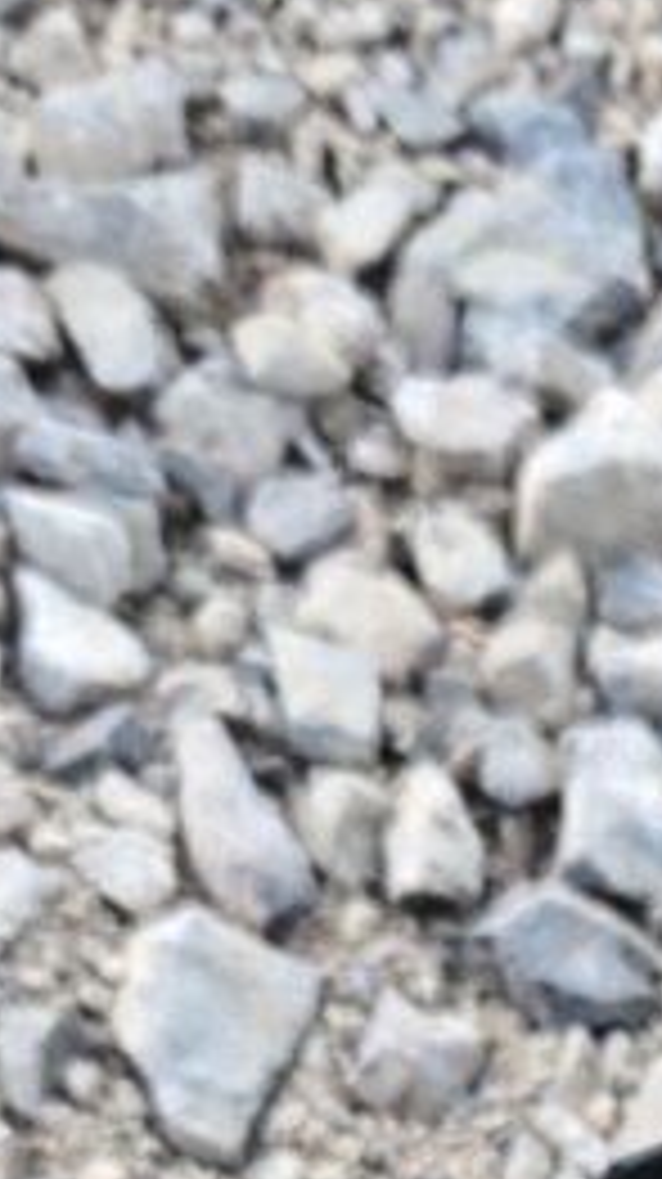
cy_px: 1588
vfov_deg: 19.8
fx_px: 3064
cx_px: 977
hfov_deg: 11.8
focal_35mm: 98
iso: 64
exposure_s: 1/180
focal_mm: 5.4
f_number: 1.8
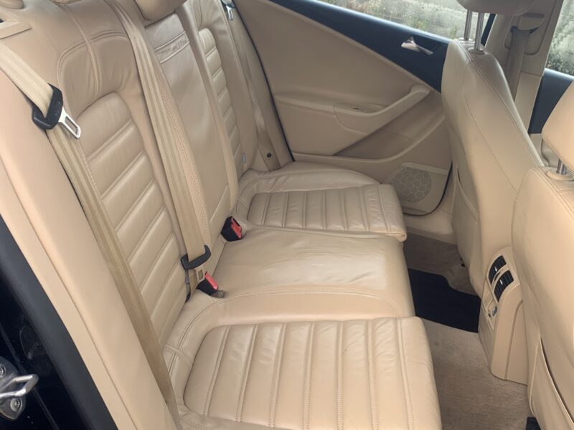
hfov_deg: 67.3
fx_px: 431
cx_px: 287
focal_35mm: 26
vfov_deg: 53.1
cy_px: 215
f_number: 1.8
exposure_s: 1/122
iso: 32
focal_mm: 4.25
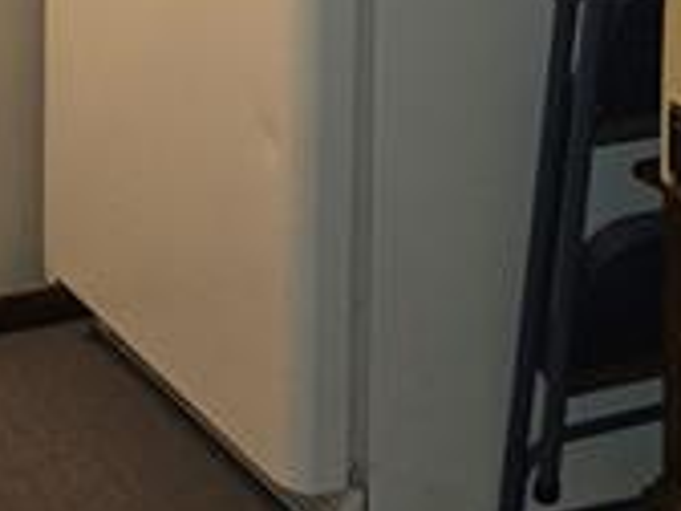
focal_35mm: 140
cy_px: -349
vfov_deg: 10.1
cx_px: 336
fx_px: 2754
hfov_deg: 14.1
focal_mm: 6.3
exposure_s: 1/40
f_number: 1.7
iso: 125
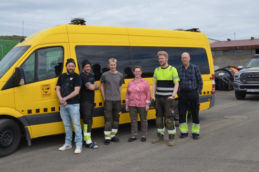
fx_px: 302
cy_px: 86
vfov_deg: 31.8
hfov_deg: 46.5
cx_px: 130
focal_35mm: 42
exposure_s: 1/800
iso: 1000
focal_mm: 28
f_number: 14
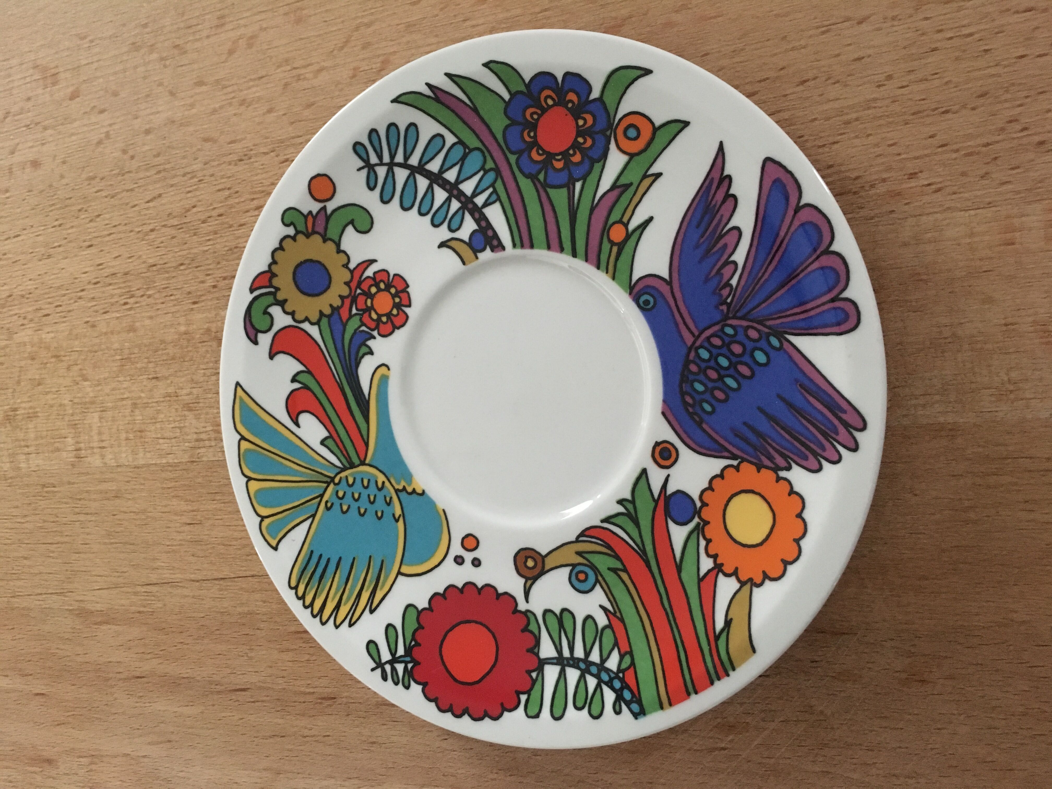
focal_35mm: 29
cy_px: 394
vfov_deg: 48.2
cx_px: 526
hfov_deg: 61.7
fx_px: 881
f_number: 2.2
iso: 400
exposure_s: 1/17
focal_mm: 4.15
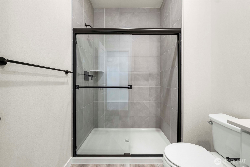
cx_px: 125
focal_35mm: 13
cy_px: 84
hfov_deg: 108.3
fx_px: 90
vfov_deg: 85.5
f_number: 7.1
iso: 500
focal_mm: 13
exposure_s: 1/60
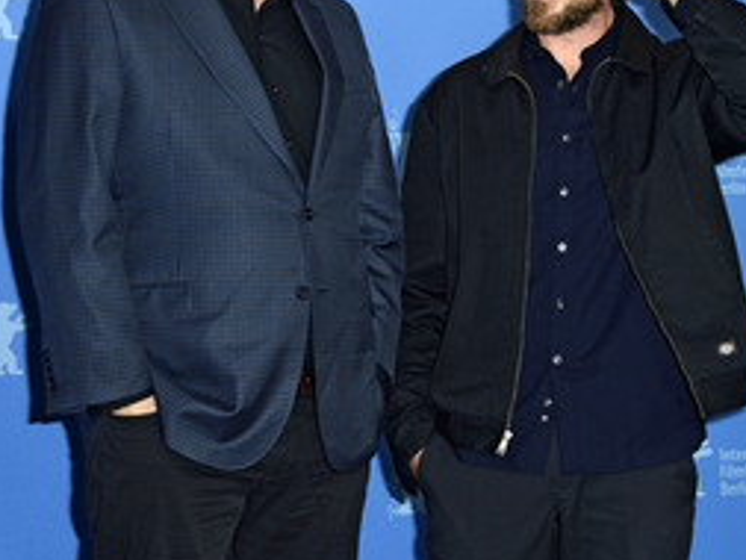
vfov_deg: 14.0
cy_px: 195
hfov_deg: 18.5
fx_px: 2285
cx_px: 363
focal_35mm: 106
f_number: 5
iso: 640
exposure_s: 1/160
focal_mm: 62
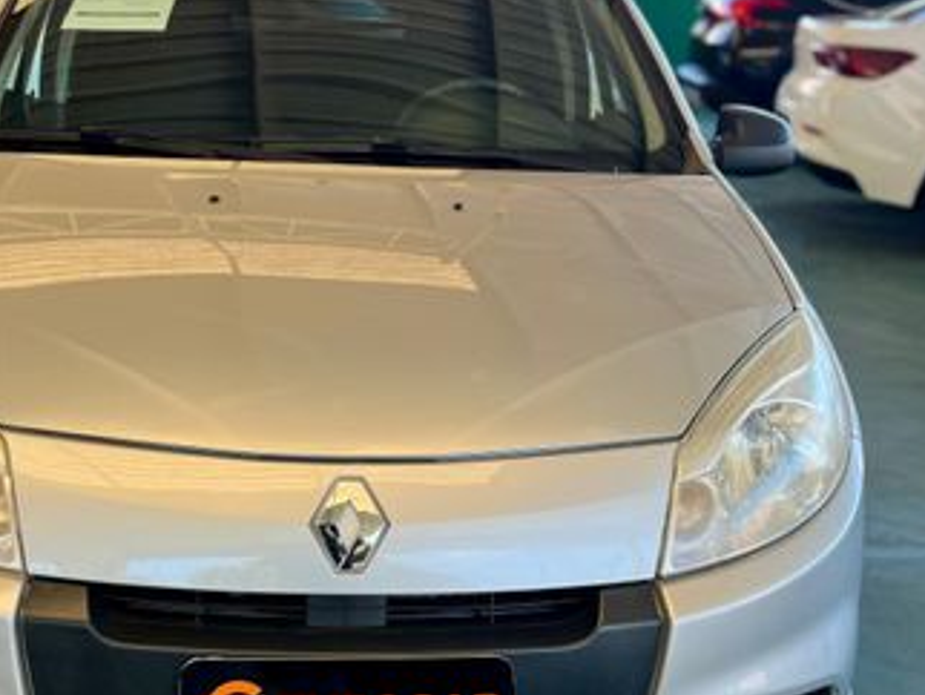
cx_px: 342
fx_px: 1016
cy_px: 353
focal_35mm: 38
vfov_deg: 37.8
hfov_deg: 48.4
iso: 40
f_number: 1.6
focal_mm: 5.1
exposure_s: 1/226
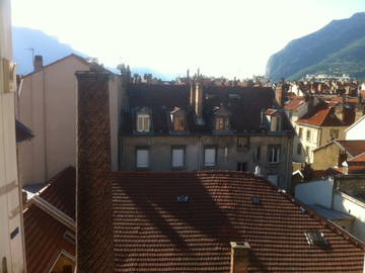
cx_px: 182
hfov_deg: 52.6
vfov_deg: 40.7
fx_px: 369
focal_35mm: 35
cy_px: 136
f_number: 2.8
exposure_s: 1/559
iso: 80
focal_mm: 3.85
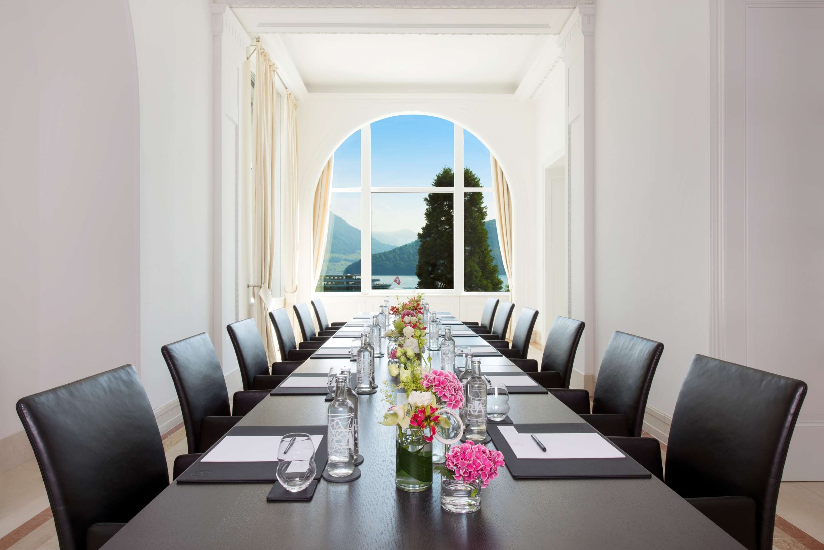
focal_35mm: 23
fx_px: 527
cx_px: 412
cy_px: 275
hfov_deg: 76.1
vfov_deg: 55.1
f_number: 22
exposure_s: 1/4
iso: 100
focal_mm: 23
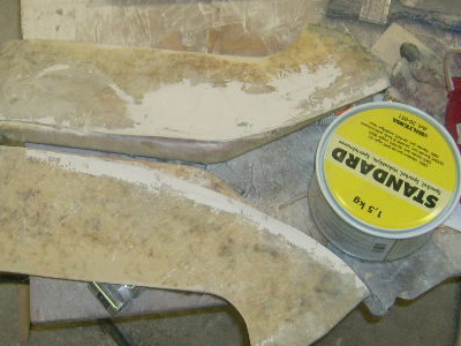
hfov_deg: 34.2
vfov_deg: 26.1
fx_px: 746
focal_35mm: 56
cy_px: 171
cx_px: 187
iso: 100
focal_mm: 5.95
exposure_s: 1/60
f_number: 2.8
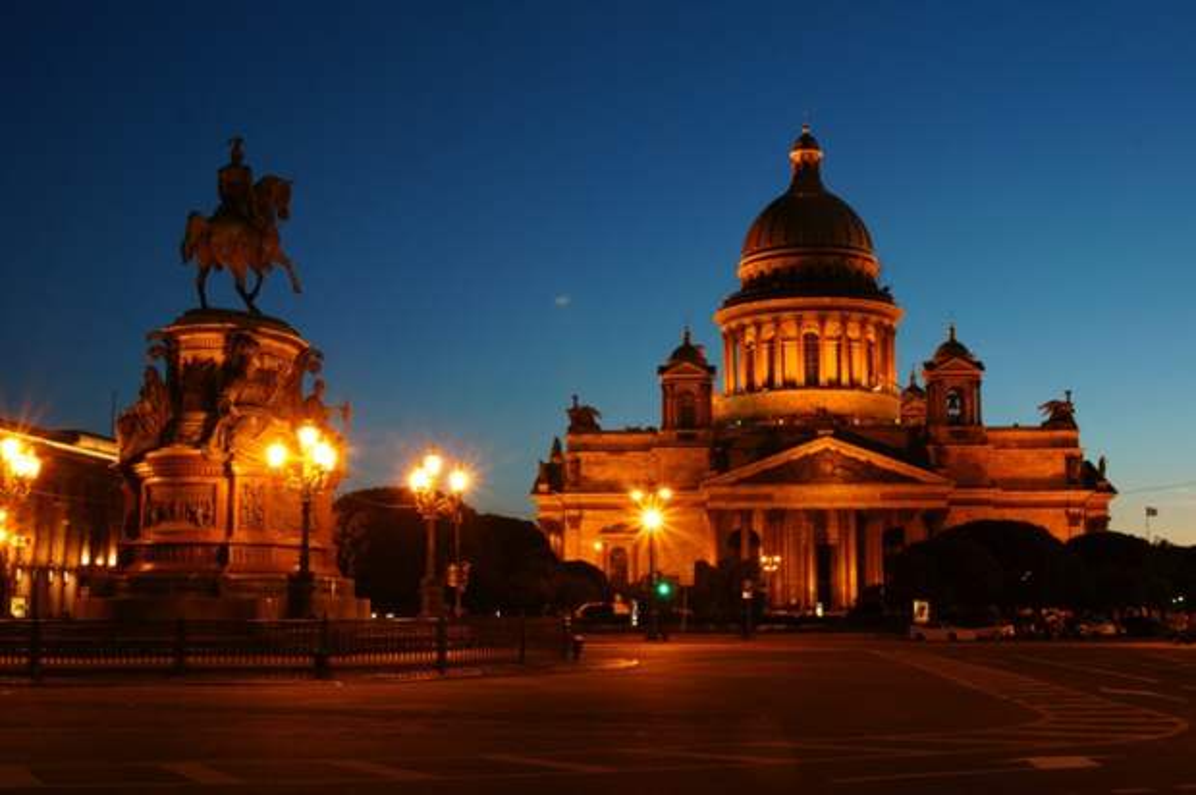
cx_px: 598
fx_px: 1394
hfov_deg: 46.4
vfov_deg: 31.8
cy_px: 398
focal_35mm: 42
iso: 100
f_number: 13
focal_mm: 28
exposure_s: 3.2
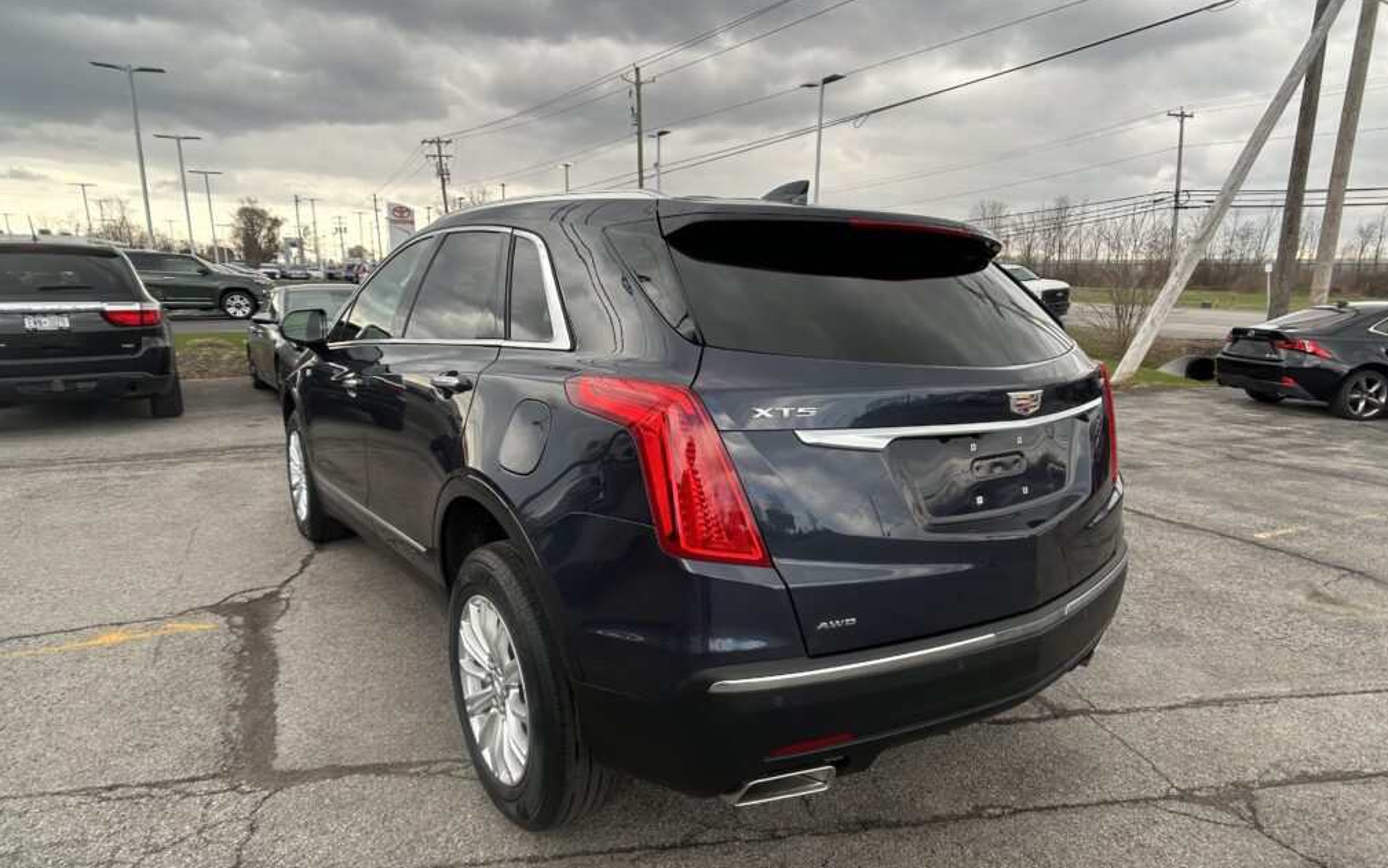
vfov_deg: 44.5
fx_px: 1059
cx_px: 704
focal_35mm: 28
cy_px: 459
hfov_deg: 66.5
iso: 50
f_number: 1.5
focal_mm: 5.7
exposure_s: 1/827
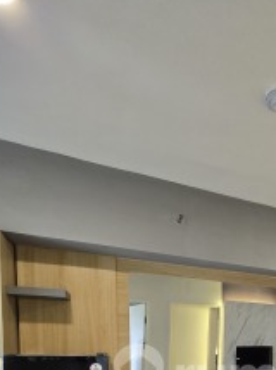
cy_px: 375
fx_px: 298
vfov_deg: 50.5
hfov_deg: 43.2
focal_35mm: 28
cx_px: 272
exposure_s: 1/50
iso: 160
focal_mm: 1.7
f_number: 2.2
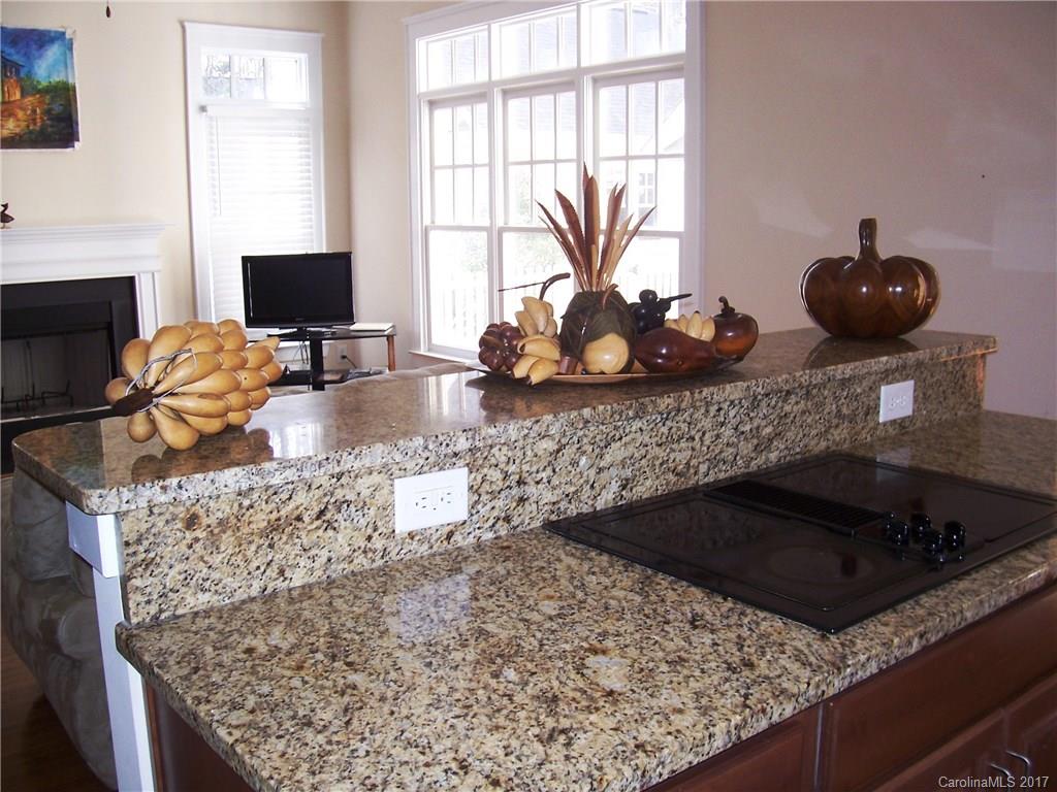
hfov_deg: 54.0
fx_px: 1038
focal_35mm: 34
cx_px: 528
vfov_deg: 41.8
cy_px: 396
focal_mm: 5.6
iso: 80
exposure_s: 1/60
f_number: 2.7
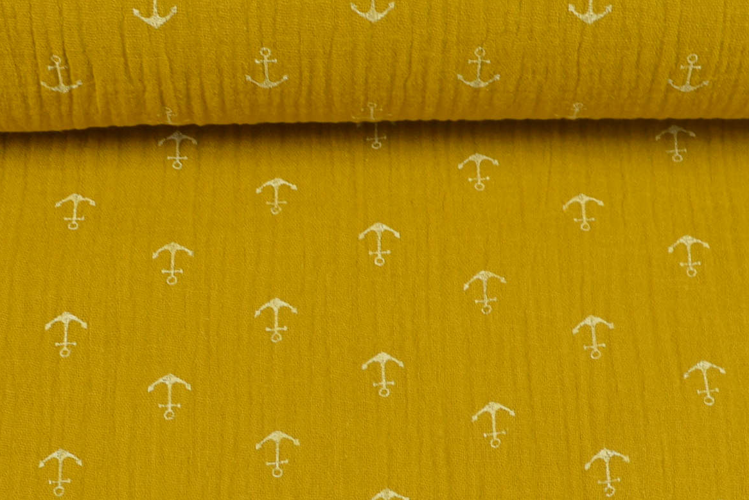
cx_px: 275
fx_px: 1665
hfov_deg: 25.3
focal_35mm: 80
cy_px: 496
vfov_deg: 16.7
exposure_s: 1/15
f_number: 8
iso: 100
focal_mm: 18
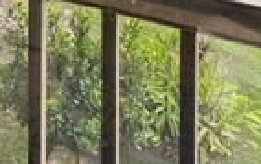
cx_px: -74
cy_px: -287
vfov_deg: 10.0
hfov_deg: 18.4
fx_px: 754
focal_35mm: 106
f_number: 8
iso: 500
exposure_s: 1/30
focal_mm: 18.5
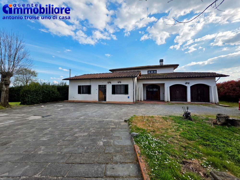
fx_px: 90
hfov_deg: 106.2
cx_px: 120
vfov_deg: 89.9
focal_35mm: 13
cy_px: 90
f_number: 1.9
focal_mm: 2.2
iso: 40
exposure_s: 1/2122
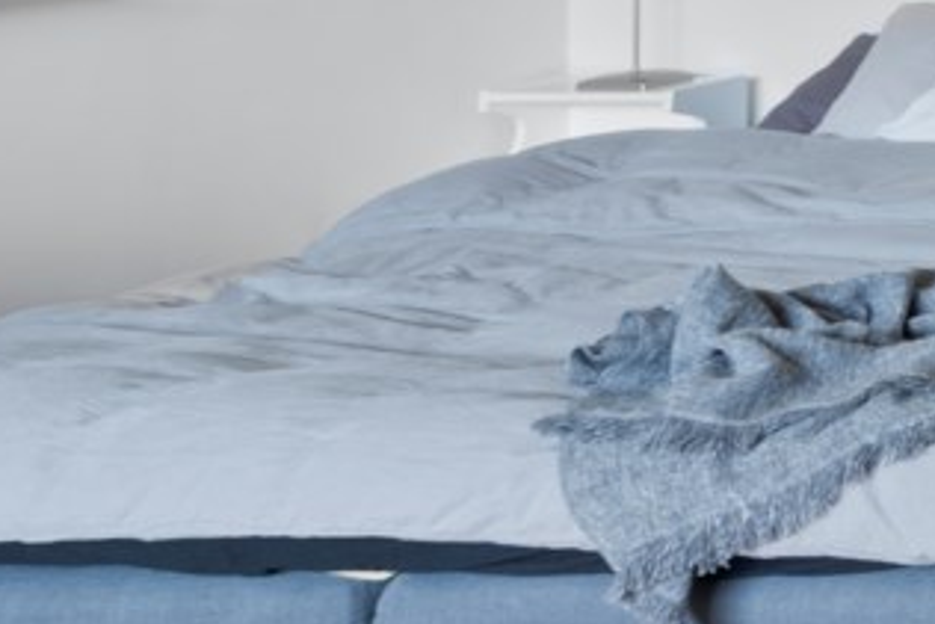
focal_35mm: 82
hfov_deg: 15.5
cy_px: -254
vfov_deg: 15.6
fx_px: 2131
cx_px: 2166
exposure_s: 13
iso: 100
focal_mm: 16
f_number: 10
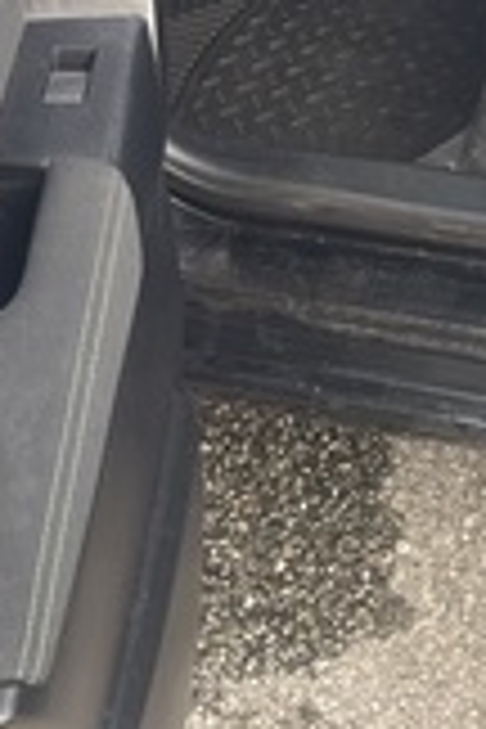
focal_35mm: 100
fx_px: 2025
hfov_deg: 13.1
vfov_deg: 17.6
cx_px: 657
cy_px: -459
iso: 32
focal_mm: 4.2
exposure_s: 1/121
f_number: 1.6
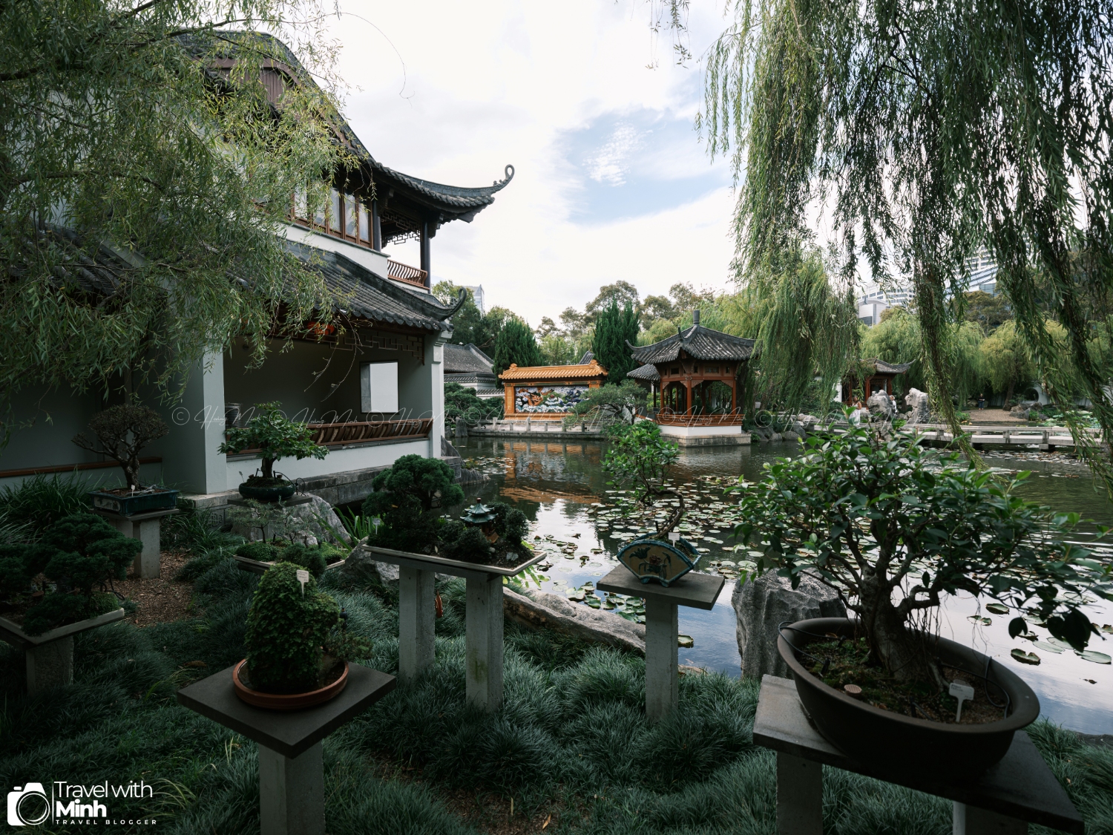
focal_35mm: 16
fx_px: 514
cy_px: 418
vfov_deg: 78.1
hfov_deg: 94.5
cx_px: 556
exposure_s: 1/200
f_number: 4
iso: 250
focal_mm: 20
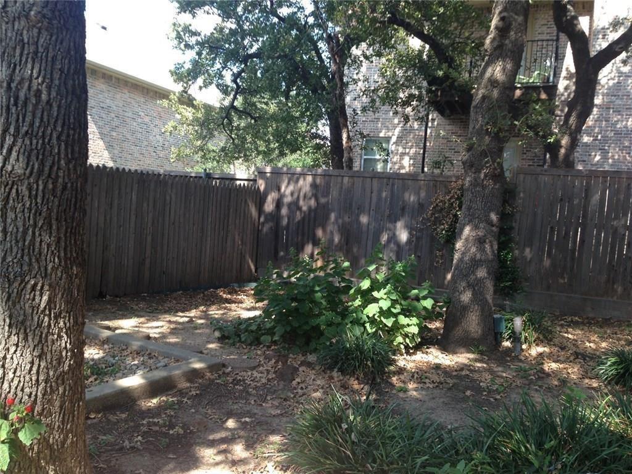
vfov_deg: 42.9
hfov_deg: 55.4
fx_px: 602
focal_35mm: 33
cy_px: 237
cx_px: 316
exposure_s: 1/204
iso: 50
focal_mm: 4.12
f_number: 2.4
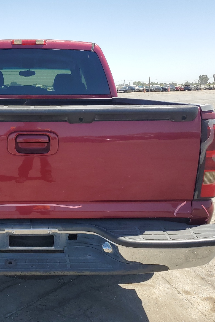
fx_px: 331
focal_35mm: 37
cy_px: 165
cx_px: 35
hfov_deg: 34.5
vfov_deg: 51.9
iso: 50
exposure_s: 1/1667
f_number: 1.5
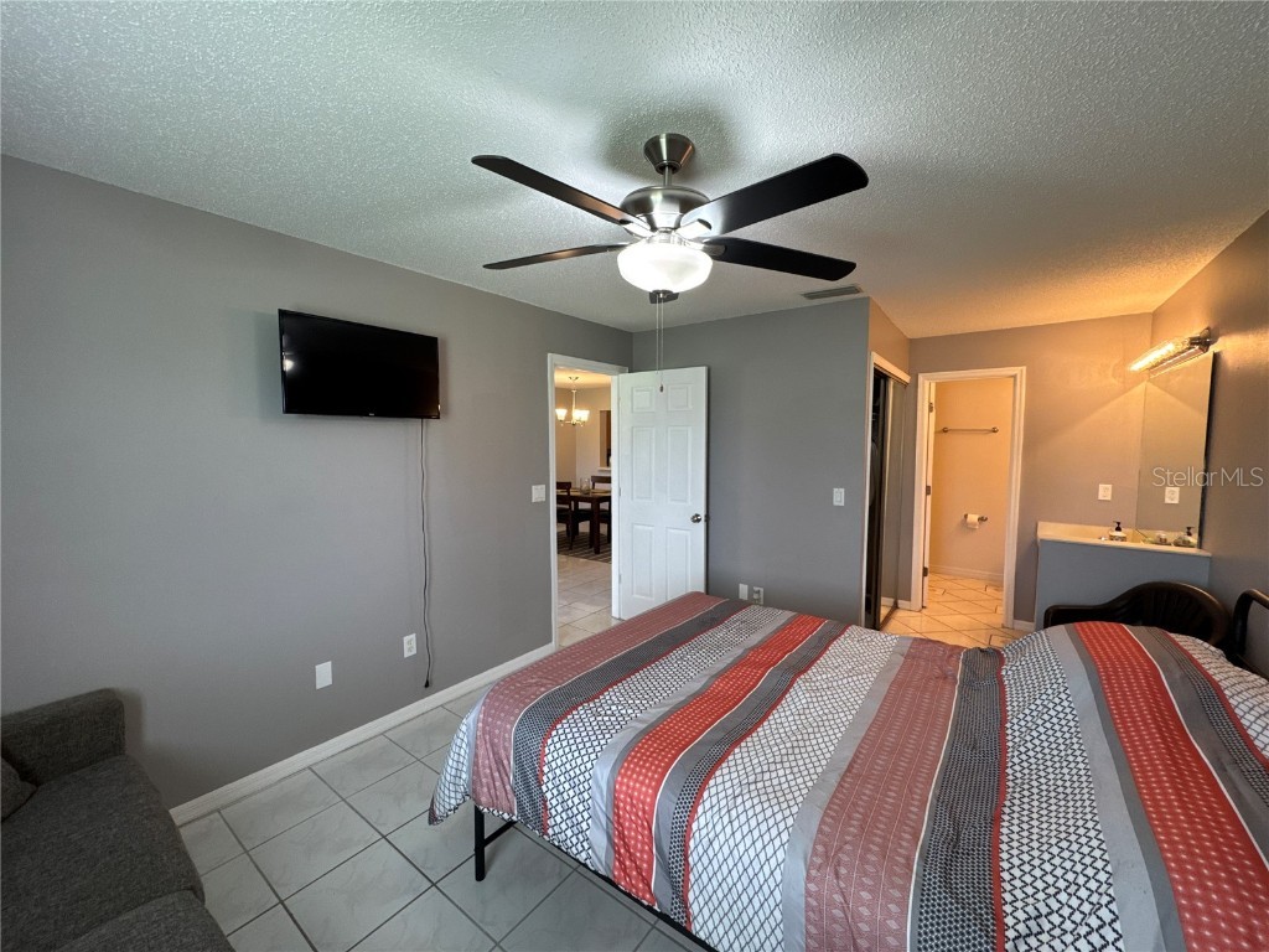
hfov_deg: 102.1
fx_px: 513
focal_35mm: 14
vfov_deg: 85.7
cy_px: 476
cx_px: 634
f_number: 2.2
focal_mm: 2.22
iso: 250
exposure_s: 1/120
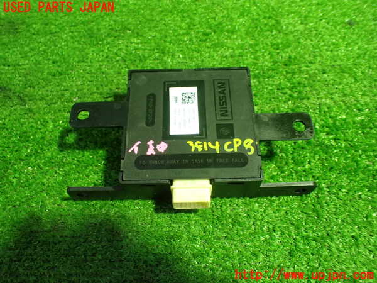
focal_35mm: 30
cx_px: 188
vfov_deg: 46.8
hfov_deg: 60.0
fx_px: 327
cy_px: 142
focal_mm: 5.4
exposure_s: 1/80
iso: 800
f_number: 2.3
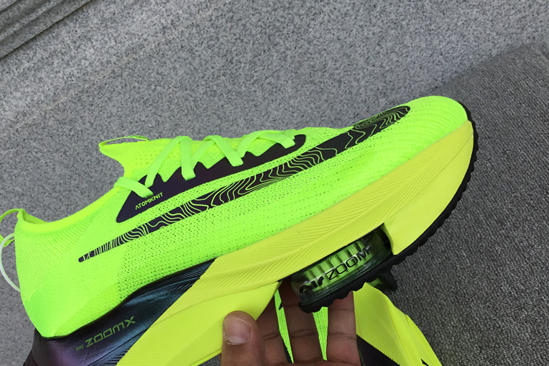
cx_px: 229
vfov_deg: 34.8
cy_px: 237
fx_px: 579
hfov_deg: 50.5
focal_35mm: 38
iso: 25
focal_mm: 3.3
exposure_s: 1/1087
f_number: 2.4
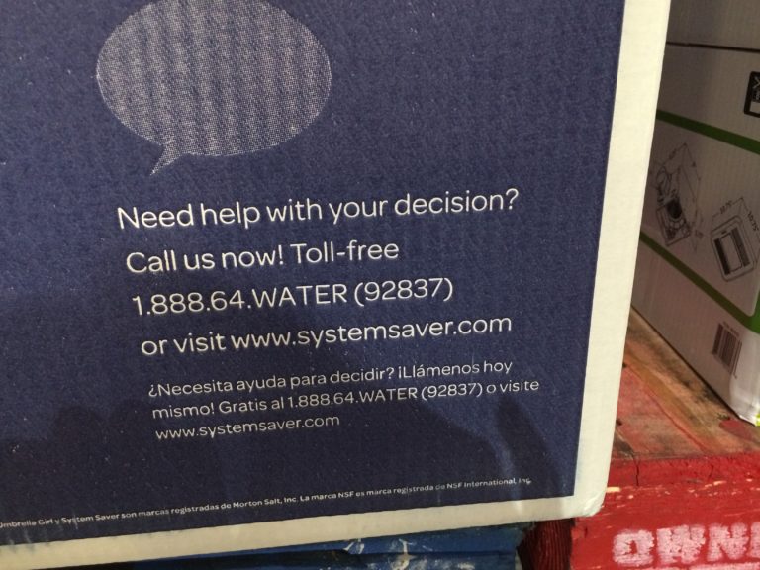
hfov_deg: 61.7
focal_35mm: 29
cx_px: 380
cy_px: 285
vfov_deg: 48.2
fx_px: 637
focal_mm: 4.15
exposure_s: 1/20
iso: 320
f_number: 2.2
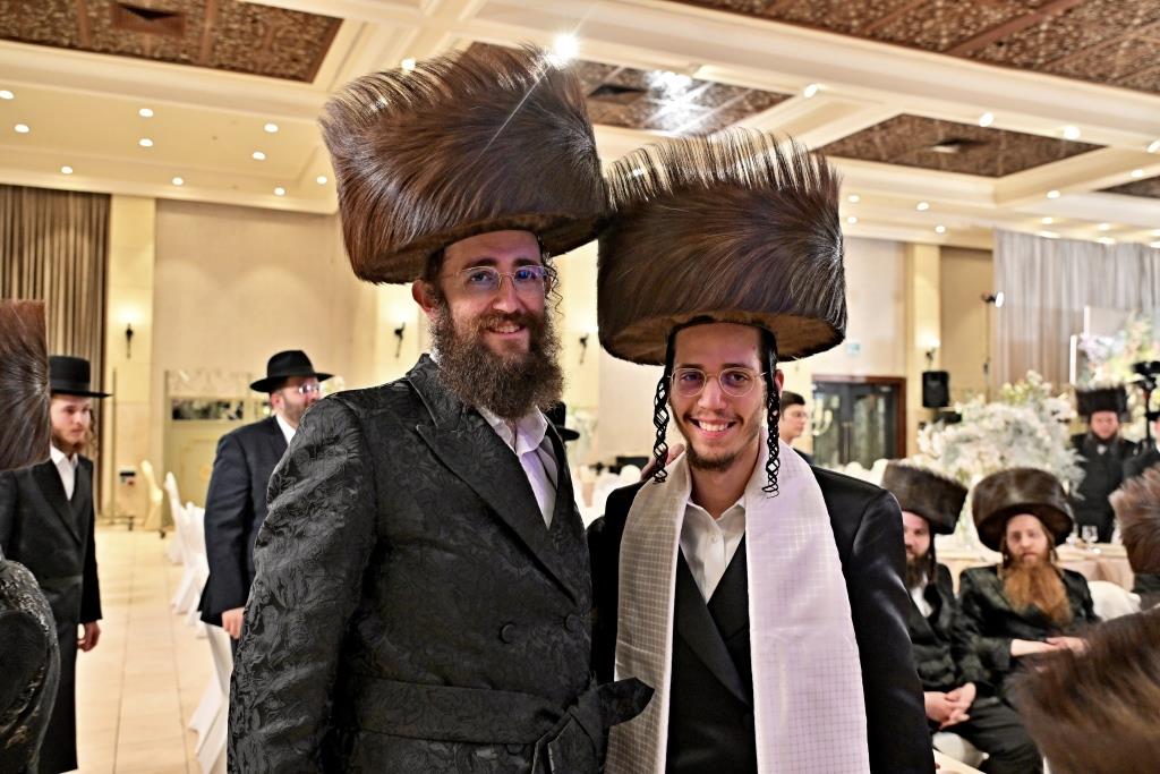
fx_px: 935
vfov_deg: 45.0
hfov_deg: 63.7
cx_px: 580
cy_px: 387
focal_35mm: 29
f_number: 4
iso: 2000
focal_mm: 29
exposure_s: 1/160
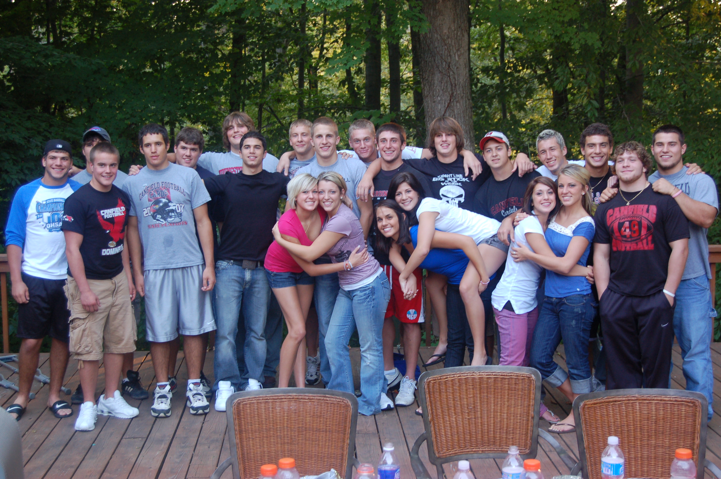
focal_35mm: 57
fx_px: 1141
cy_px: 240
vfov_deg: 23.7
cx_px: 360
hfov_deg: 35.1
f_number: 5
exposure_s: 1/60
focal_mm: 38
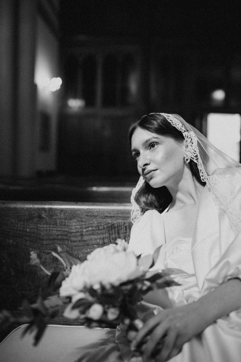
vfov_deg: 54.4
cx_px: 120
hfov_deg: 37.9
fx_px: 351
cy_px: 181
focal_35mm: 35
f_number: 1.8
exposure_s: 1/100
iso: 400
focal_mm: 35
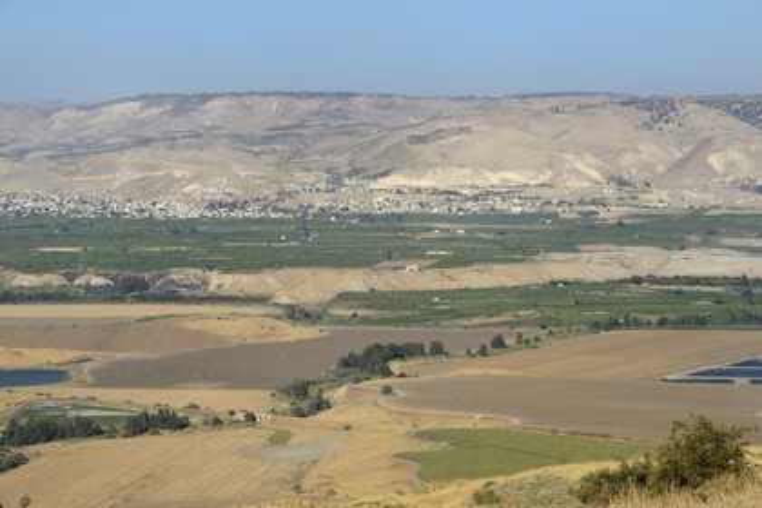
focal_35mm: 112
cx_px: 381
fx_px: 2370
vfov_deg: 12.2
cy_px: 254
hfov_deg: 18.3
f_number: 11
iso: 200
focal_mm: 112
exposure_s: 1/400
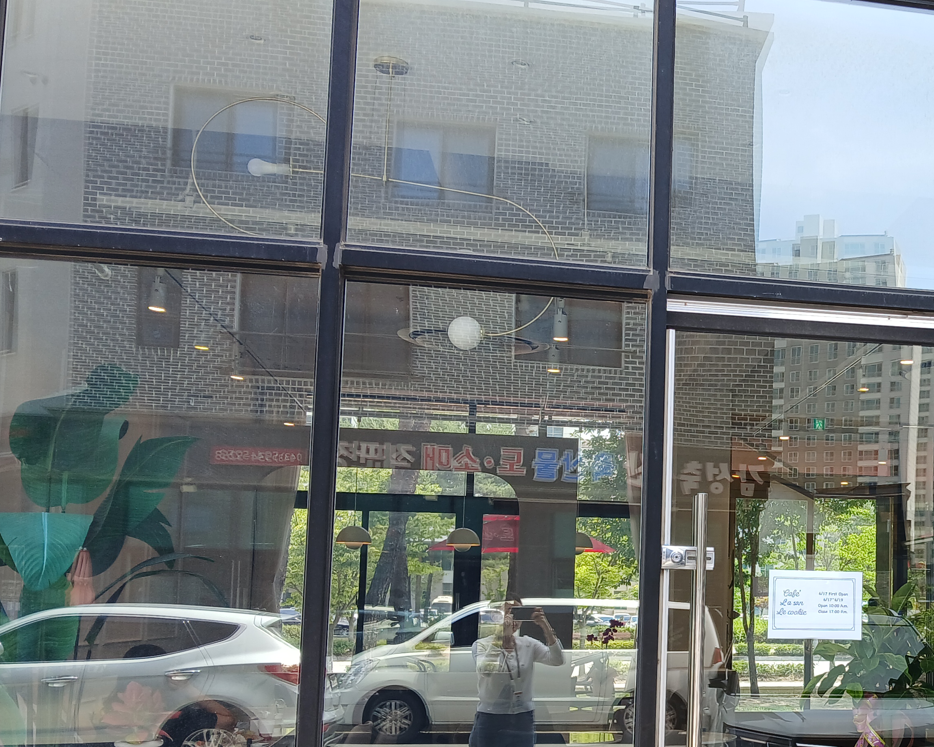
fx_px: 1244
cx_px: 809
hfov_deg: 38.8
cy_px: 499
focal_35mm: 45
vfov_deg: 33.1
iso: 25
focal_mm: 3.98
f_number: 1.8
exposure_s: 1/100
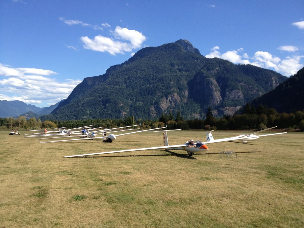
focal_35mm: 35
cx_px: 152
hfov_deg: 52.6
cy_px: 114
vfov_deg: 40.7
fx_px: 307
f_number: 2.4
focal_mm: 4.28
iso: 50
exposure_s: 1/1255
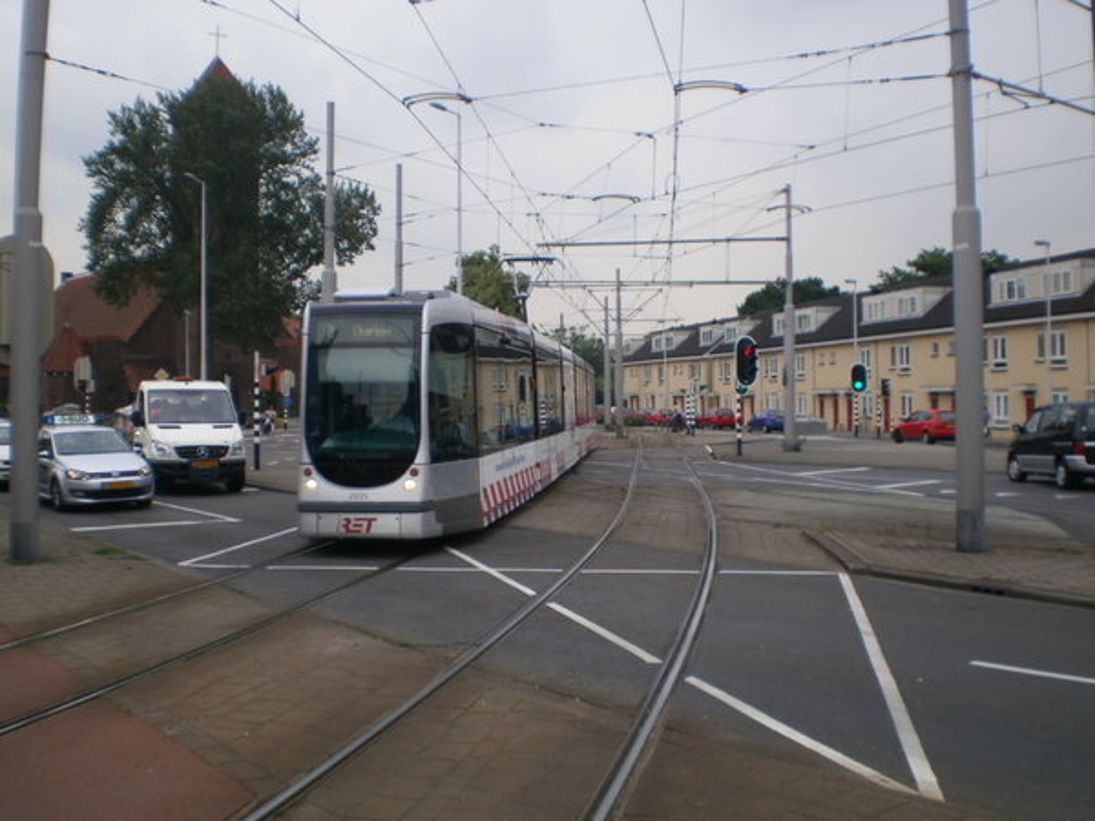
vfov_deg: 39.7
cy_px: 410
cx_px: 548
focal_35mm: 36
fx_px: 1139
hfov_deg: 51.4
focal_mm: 6.3
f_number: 4.6
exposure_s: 1/320
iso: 100
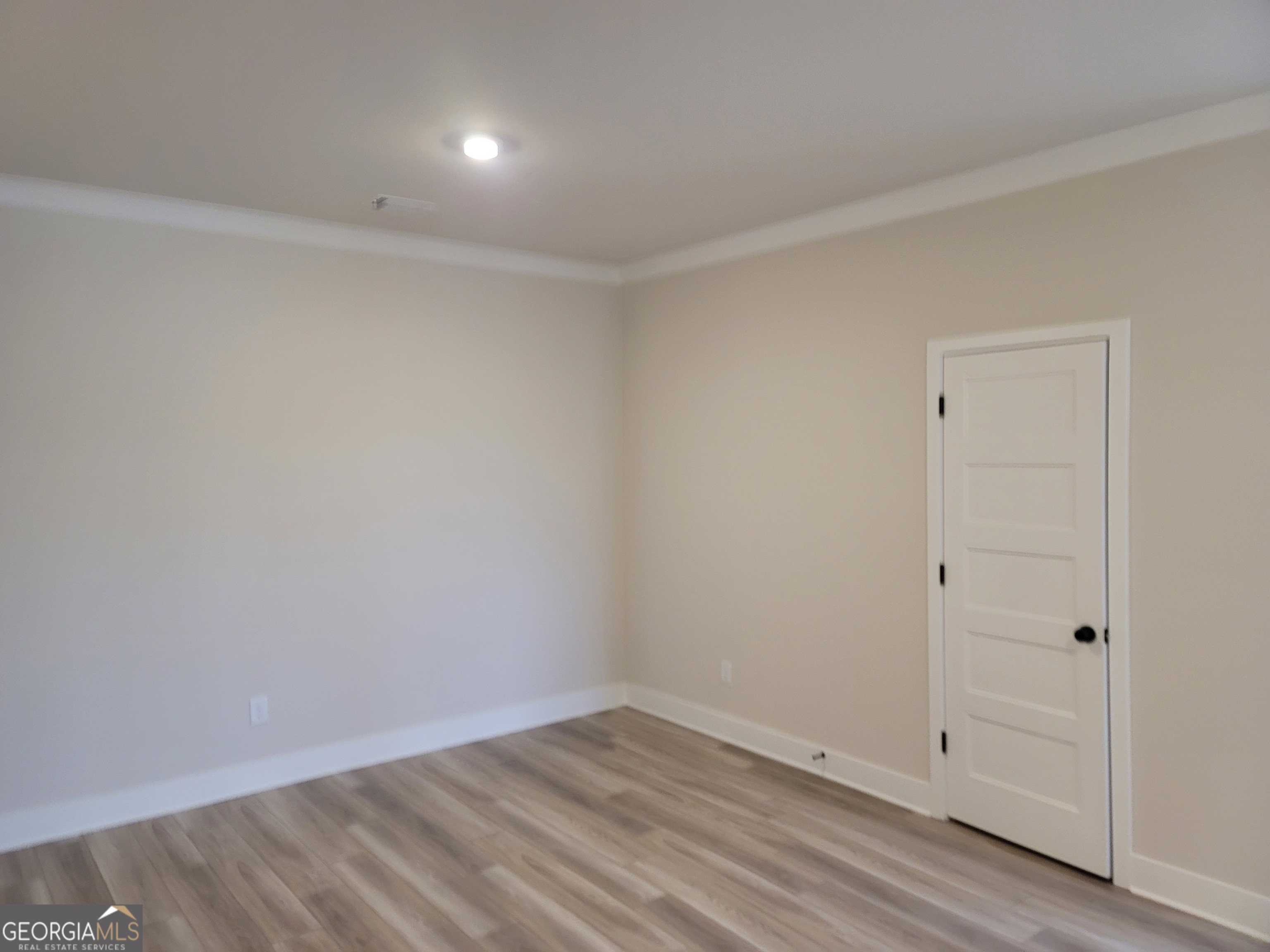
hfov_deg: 69.4
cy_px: 476
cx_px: 635
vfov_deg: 54.9
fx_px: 917
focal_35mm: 25
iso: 160
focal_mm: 7
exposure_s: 1/40
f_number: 1.8
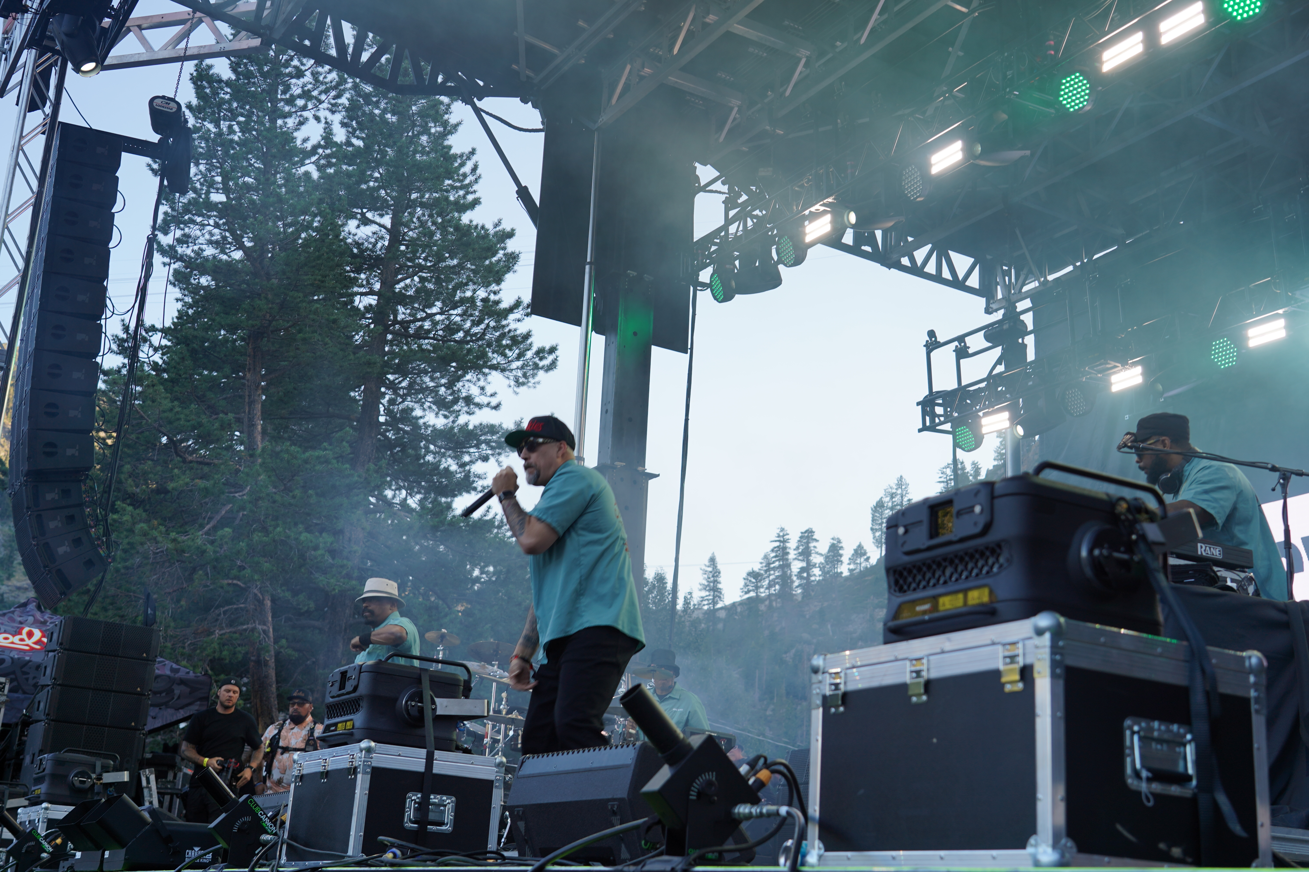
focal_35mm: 42
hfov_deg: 46.4
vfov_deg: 31.9
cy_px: 436
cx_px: 654
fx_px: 1527
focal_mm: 42
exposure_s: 1/100
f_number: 5
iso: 100
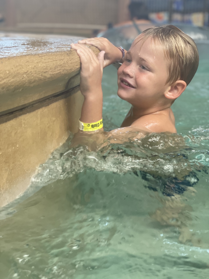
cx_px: 104
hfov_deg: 28.0
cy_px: 140
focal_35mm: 52
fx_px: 419
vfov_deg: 36.8
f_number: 2
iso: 160
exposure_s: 1/120
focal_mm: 6
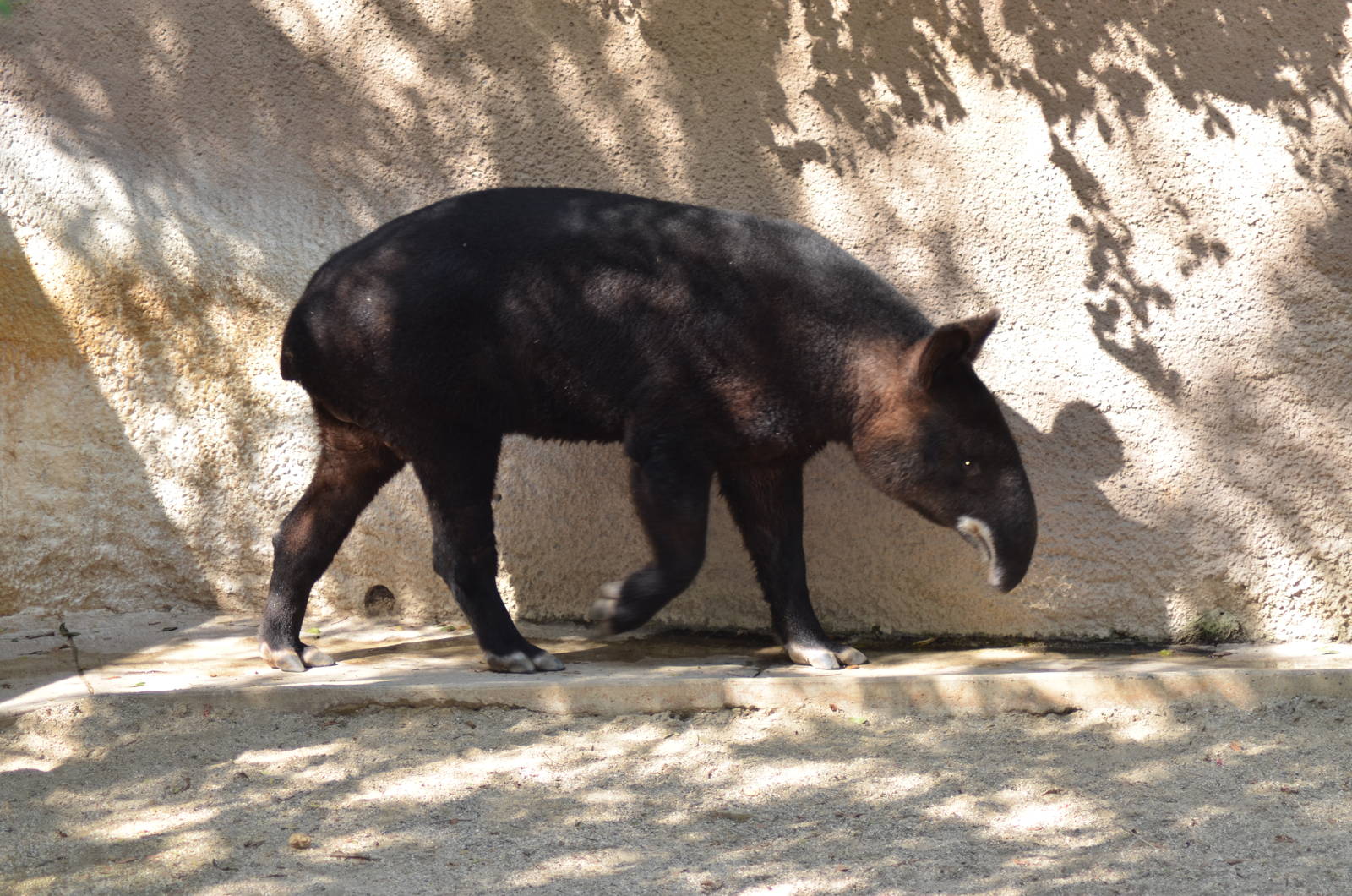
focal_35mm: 147
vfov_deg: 9.3
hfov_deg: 14.0
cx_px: 676
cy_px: 448
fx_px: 5510
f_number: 4
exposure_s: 1/125
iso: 200
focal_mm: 98
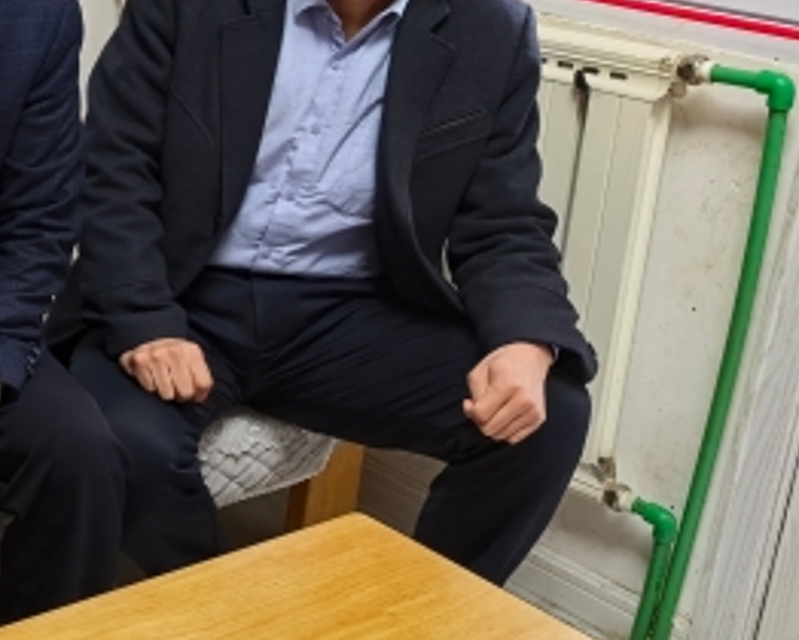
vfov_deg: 22.8
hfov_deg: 25.4
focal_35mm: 67
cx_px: -156
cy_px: 262
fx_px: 1586
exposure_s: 1/100
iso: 125
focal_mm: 8.5
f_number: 1.6
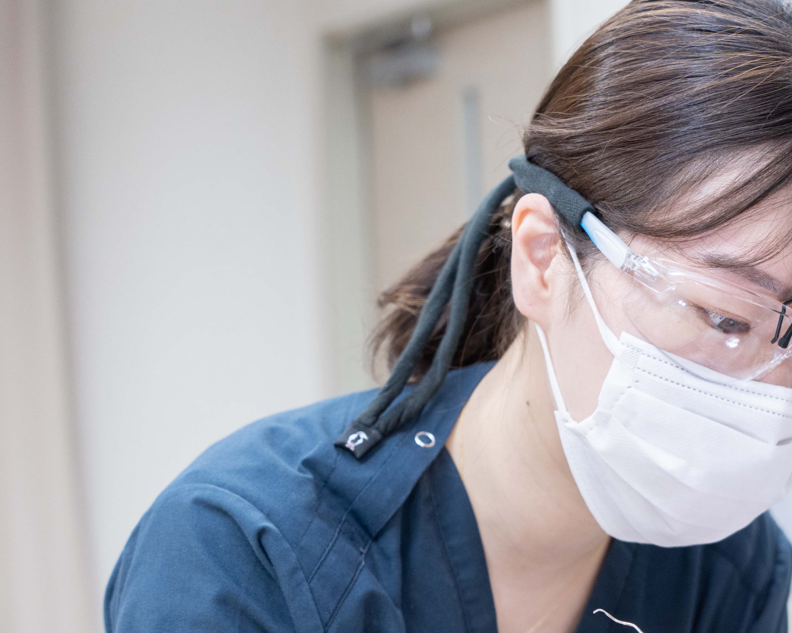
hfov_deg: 21.0
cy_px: 554
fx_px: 2063
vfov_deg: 17.2
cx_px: 807
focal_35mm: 88
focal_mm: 42
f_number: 3.2
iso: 800
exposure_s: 1/125
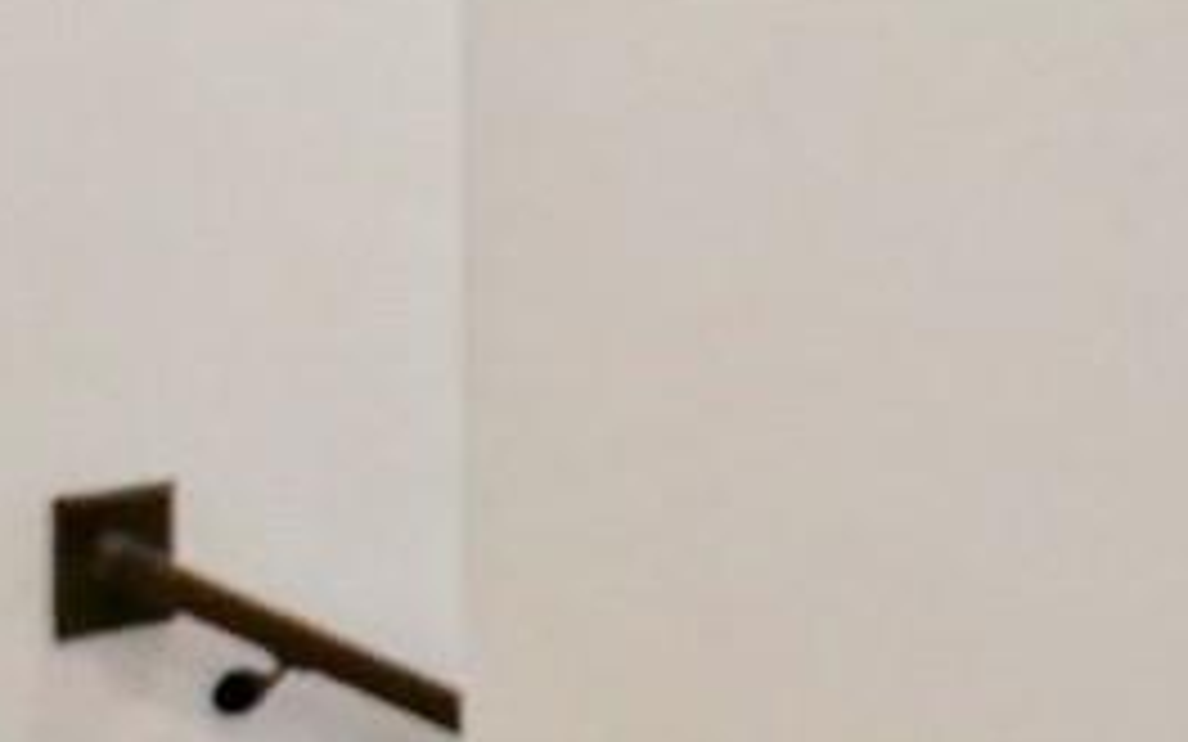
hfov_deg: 17.9
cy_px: -211
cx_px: 2210
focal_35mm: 90
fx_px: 2914
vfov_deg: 14.0
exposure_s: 1/125
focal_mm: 7
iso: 800
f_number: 4
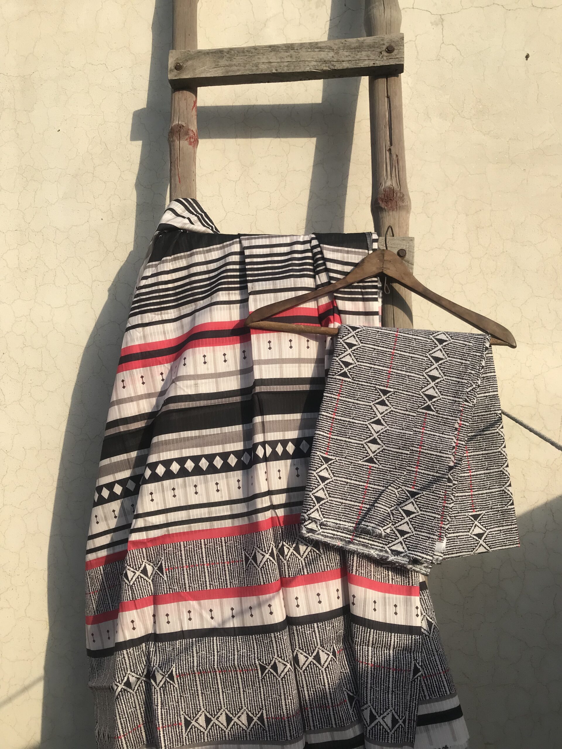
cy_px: 374
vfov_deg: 63.4
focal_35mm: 28
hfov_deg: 49.7
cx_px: 281
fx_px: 606
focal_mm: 3.99
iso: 20
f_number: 1.8
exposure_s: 1/2179
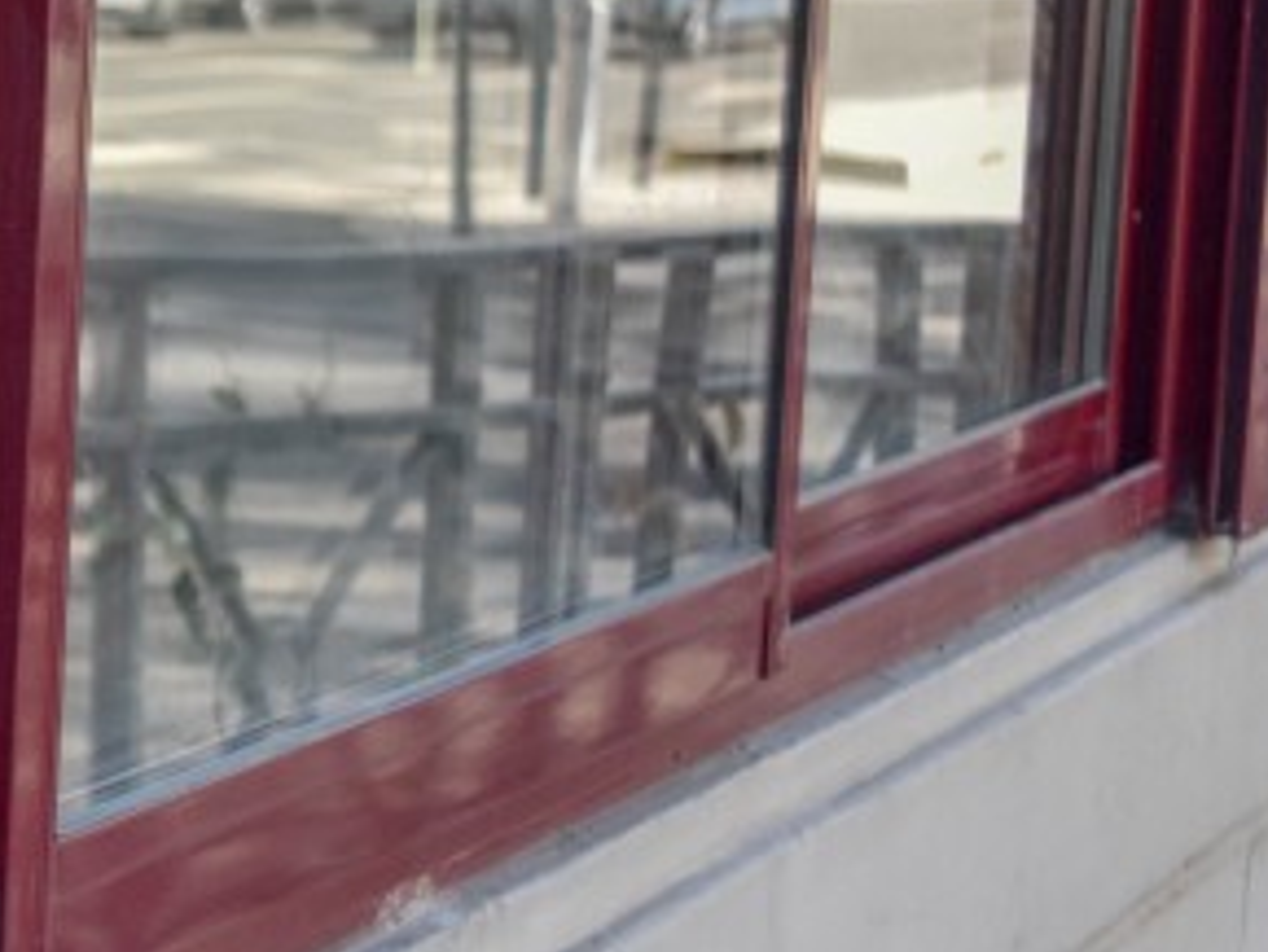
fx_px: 6112
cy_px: 540
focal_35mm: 167
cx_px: -935
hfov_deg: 11.1
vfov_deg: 8.9
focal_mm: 31
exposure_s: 1/1000
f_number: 4.2
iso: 450
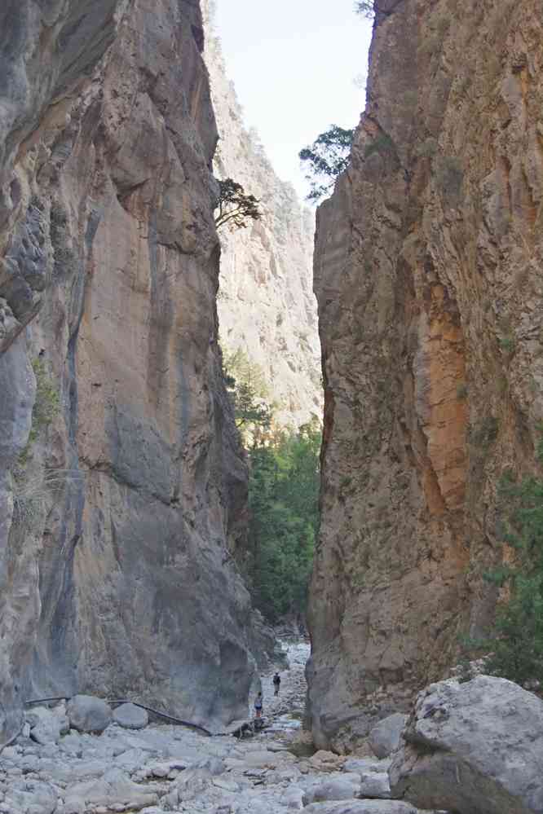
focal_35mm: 72
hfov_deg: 18.9
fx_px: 1629
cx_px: 272
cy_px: 407
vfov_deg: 28.1
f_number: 5
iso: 1600
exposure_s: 1/200
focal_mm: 47.5
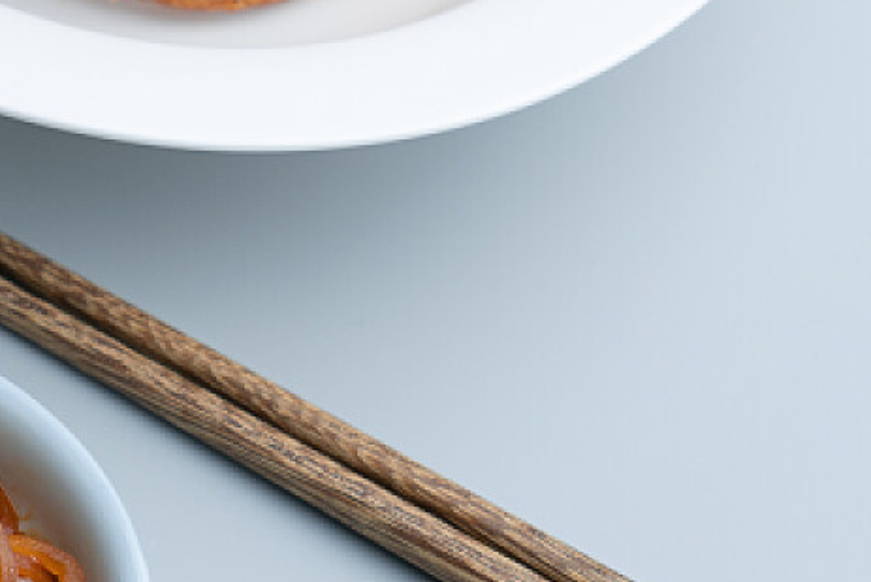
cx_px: -529
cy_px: -10
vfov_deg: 5.5
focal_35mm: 249
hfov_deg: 8.1
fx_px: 6026
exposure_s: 1/250
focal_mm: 60
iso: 100
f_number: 7.1
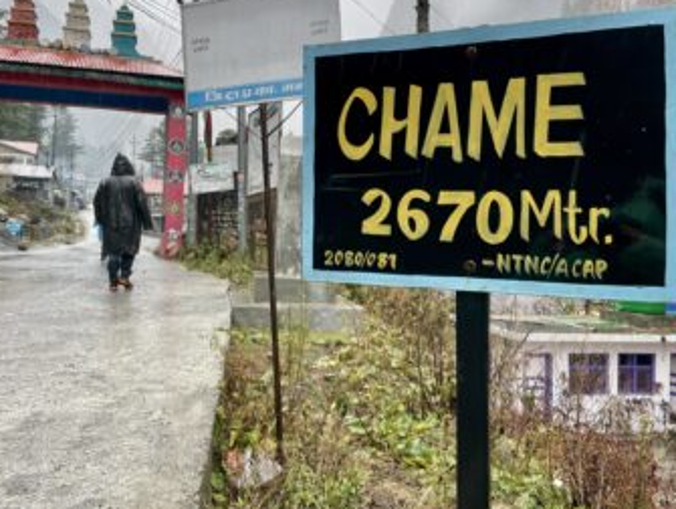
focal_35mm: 31
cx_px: 293
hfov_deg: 58.1
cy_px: 226
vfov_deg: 45.4
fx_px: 606
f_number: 1.6
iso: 40
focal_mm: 4.2
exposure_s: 1/121
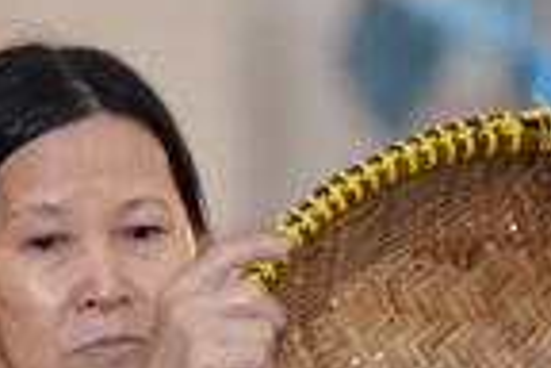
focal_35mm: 676
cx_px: -61
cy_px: 600
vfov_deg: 2.0
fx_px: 10346
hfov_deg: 3.0
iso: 2000
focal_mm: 150
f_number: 2.8
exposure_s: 1/100
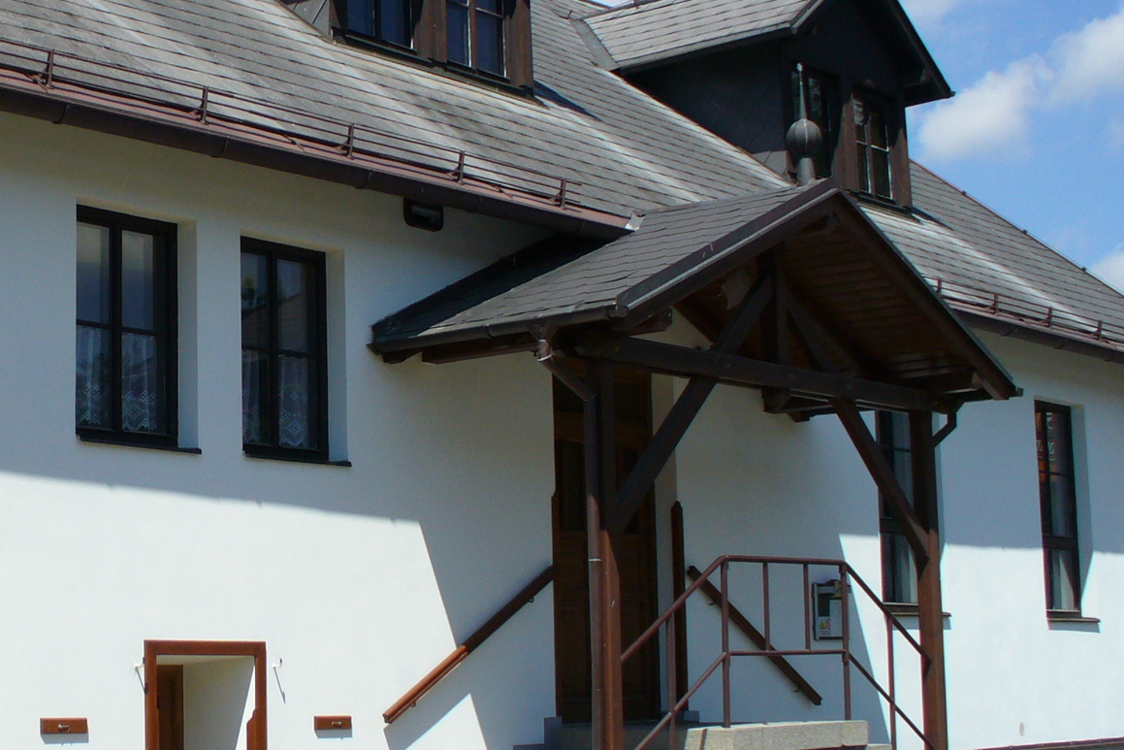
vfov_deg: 20.0
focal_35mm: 68
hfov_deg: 29.0
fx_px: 2123
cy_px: 332
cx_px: 236
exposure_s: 1/1600
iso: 80
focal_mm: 6.1
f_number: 5.6
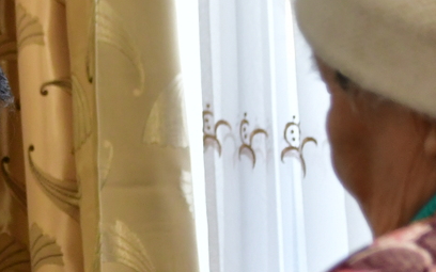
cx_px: 140
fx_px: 2281
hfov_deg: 10.9
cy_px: 290
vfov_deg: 6.8
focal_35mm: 192
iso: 800
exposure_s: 1/160
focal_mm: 32
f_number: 4.2
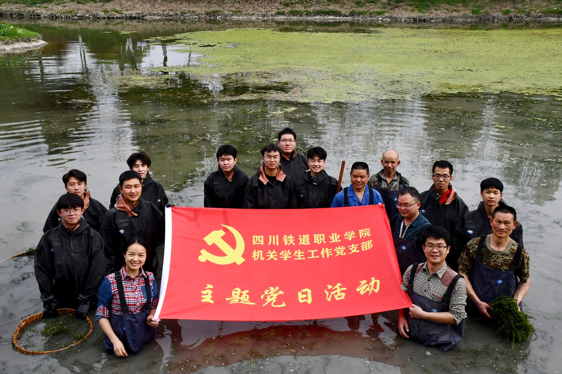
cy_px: 187
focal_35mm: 40
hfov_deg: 48.5
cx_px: 281
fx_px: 624
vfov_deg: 33.4
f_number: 13
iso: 1000
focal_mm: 27
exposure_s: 1/640
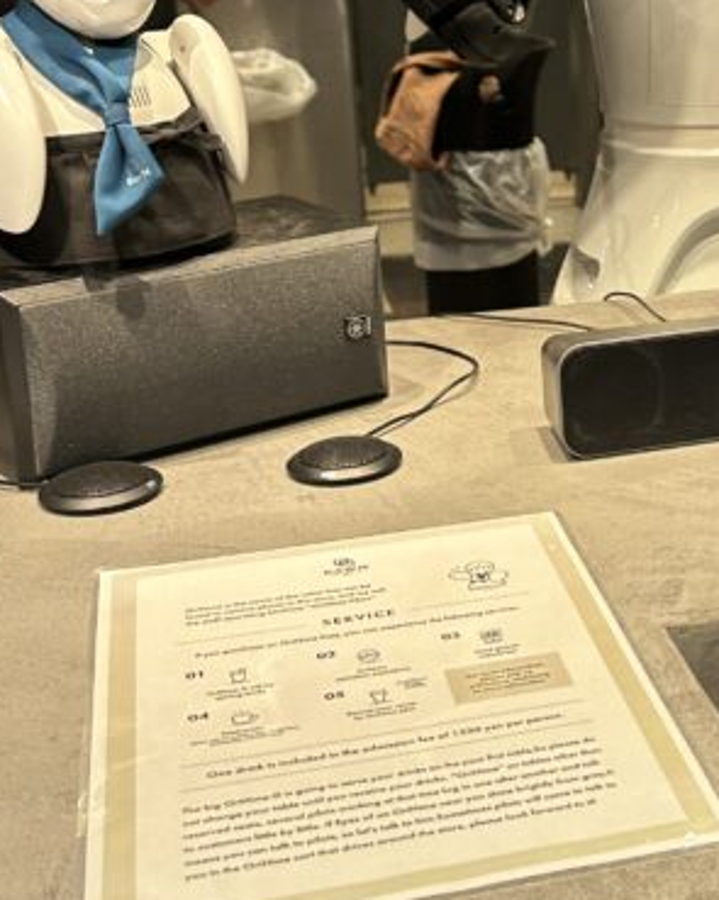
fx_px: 1730
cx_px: 724
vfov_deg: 29.0
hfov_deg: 22.5
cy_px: 307
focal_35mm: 65
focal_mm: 6.86
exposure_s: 1/100
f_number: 1.78
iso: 125
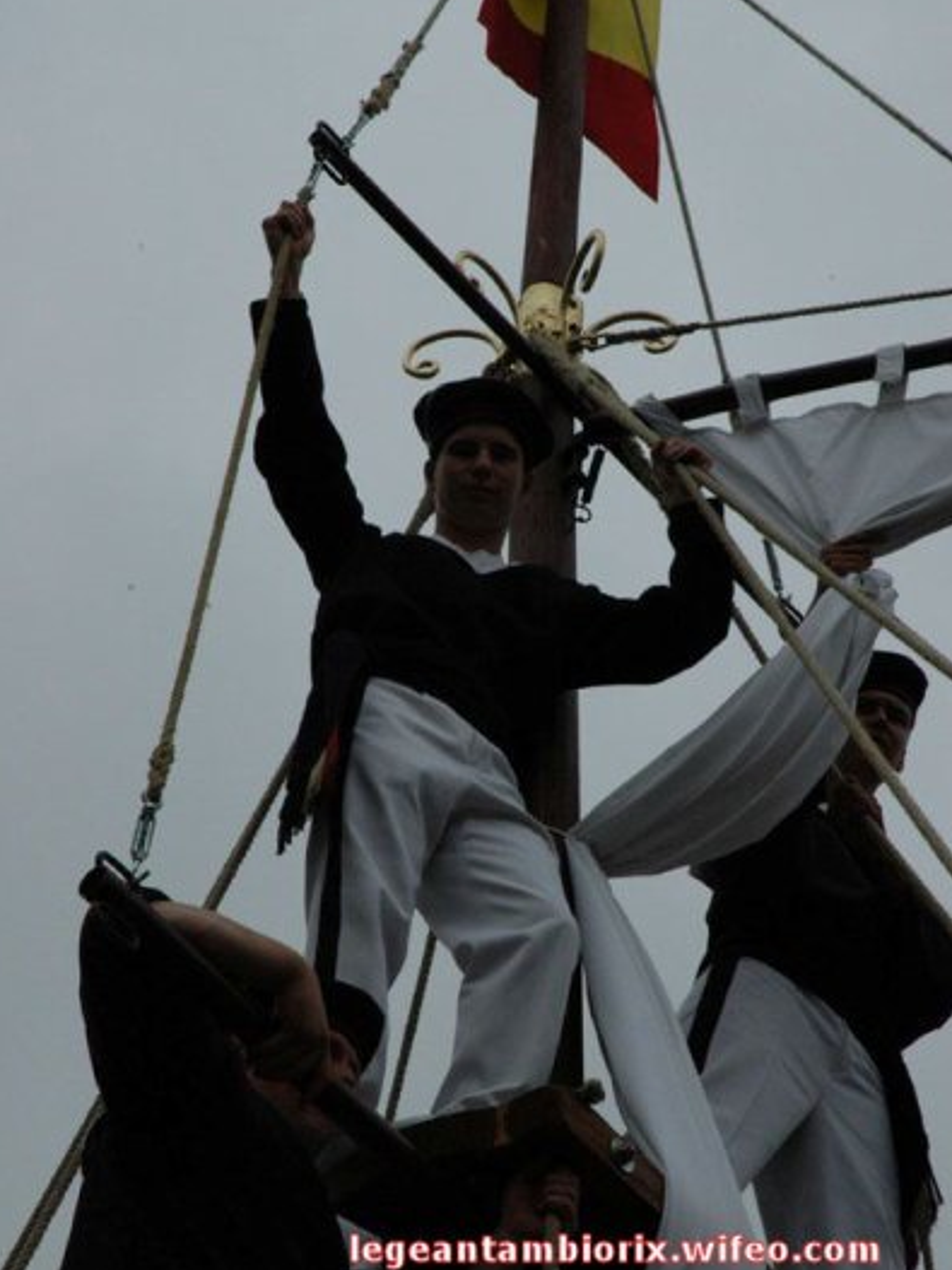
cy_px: 582
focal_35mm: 115
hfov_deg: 12.9
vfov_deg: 17.1
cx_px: 475
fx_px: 4219
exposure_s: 1/500
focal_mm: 70
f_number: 20
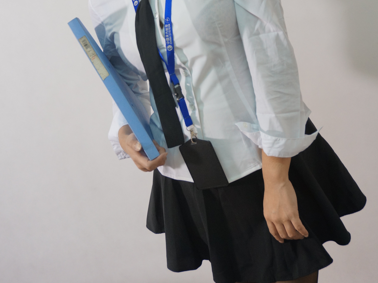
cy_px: 44
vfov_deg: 21.3
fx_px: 740
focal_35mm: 68
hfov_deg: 28.7
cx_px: 188
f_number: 5
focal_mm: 31
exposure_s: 1/60
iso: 500
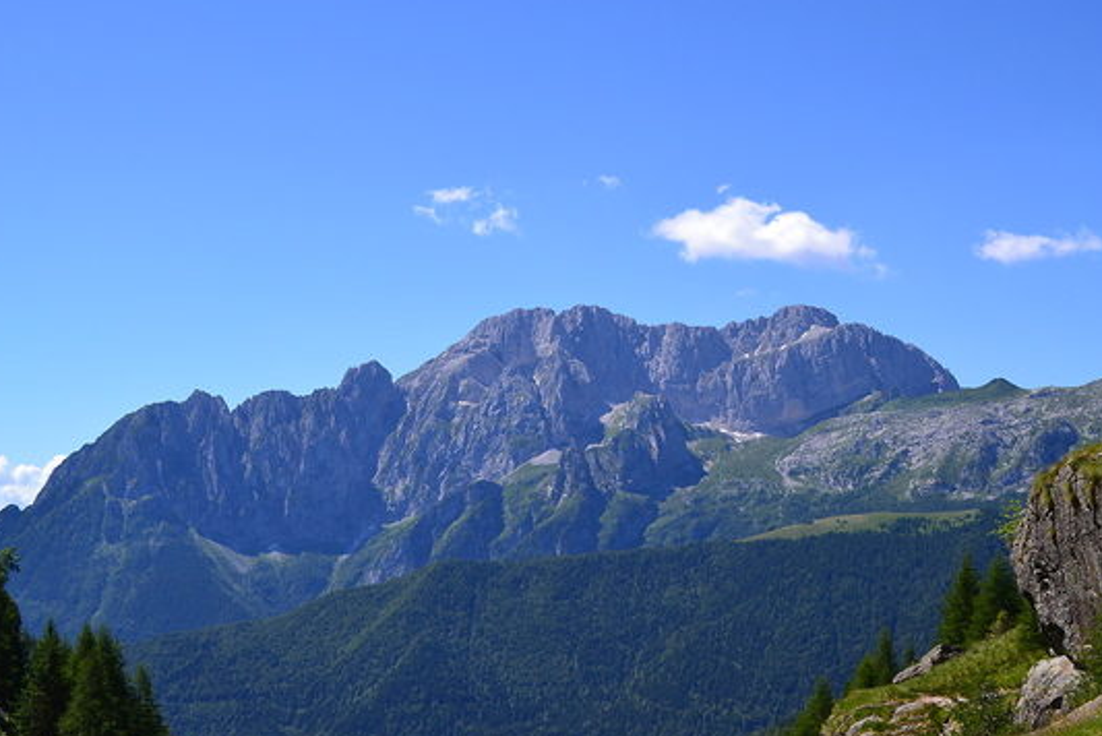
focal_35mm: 54
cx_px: 558
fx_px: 1654
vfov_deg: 25.1
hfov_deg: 36.9
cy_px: 335
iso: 400
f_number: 11
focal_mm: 32
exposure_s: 1/500
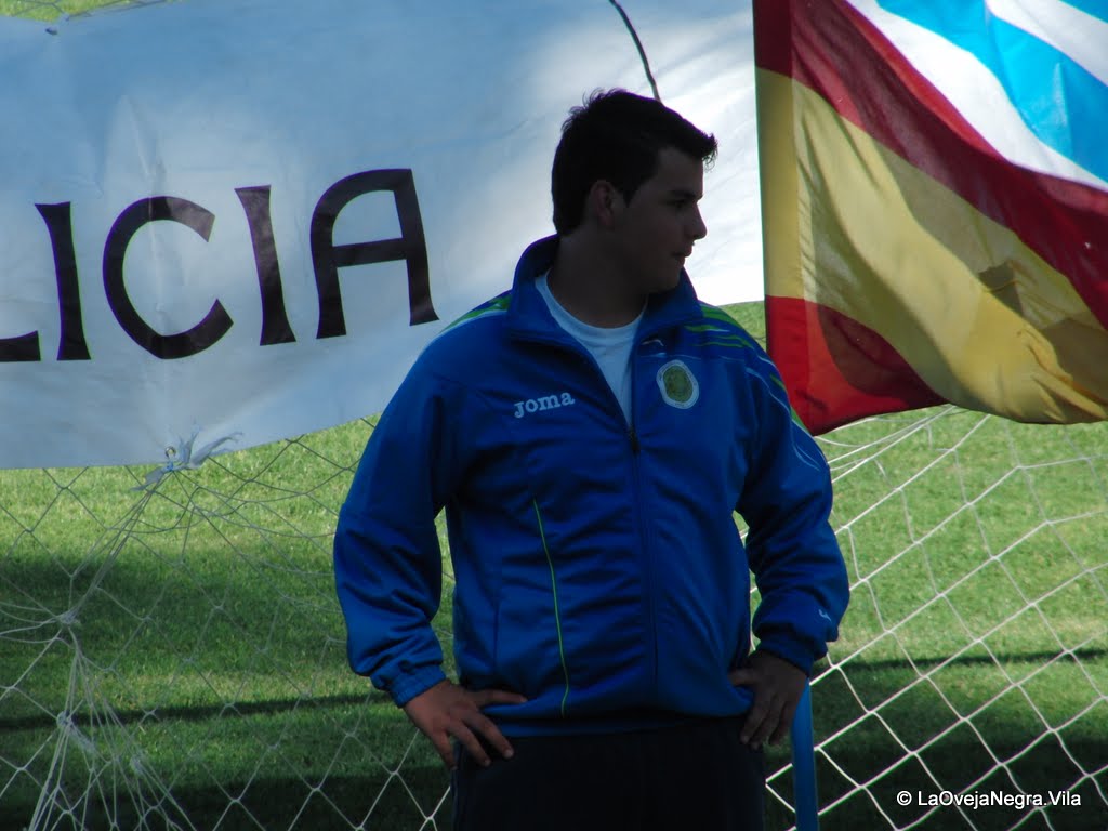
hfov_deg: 3.8
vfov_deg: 2.9
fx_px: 16644
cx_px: 554
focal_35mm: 520
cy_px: 416
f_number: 6.3
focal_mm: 92
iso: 100
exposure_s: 1/320
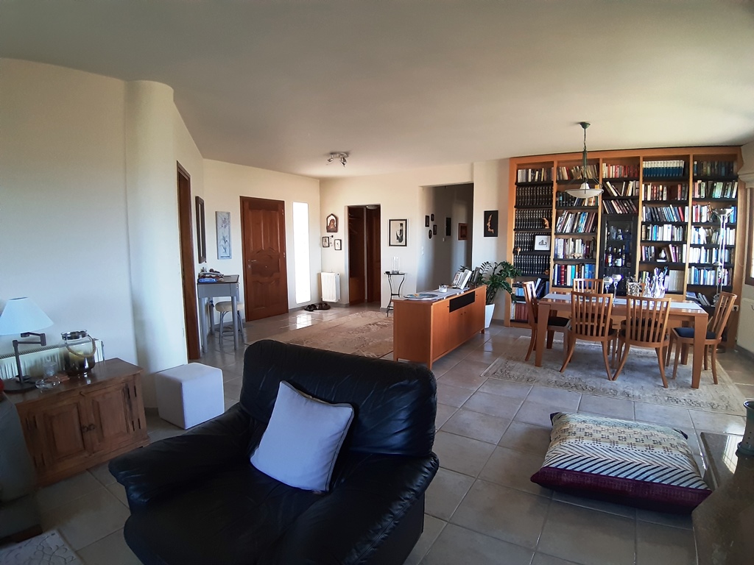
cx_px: 377
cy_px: 282
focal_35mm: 18
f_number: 2.4
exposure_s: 1/50
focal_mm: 1.87
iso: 160
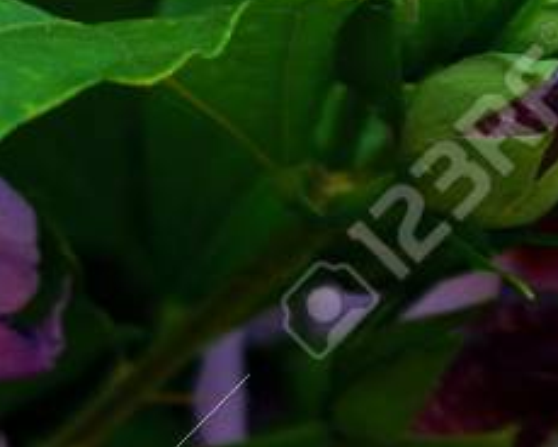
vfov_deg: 6.4
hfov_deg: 7.3
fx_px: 4013
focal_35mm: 243
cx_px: -910
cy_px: 234
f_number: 5
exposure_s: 1/125
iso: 160
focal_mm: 22
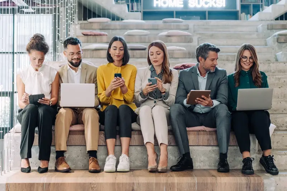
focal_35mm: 55
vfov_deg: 24.6
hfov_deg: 36.3
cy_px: 96
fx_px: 438
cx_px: 144
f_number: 2.2
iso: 3200
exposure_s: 1/400
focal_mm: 55
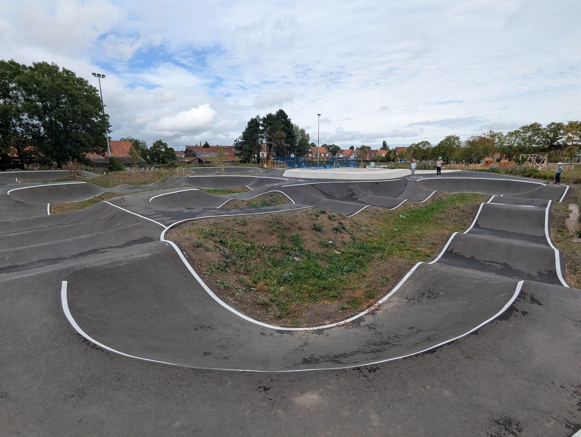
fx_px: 269
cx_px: 290
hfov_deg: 94.4
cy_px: 218
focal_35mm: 16
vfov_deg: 78.2
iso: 50
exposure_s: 1/1661
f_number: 2.2
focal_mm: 2.35
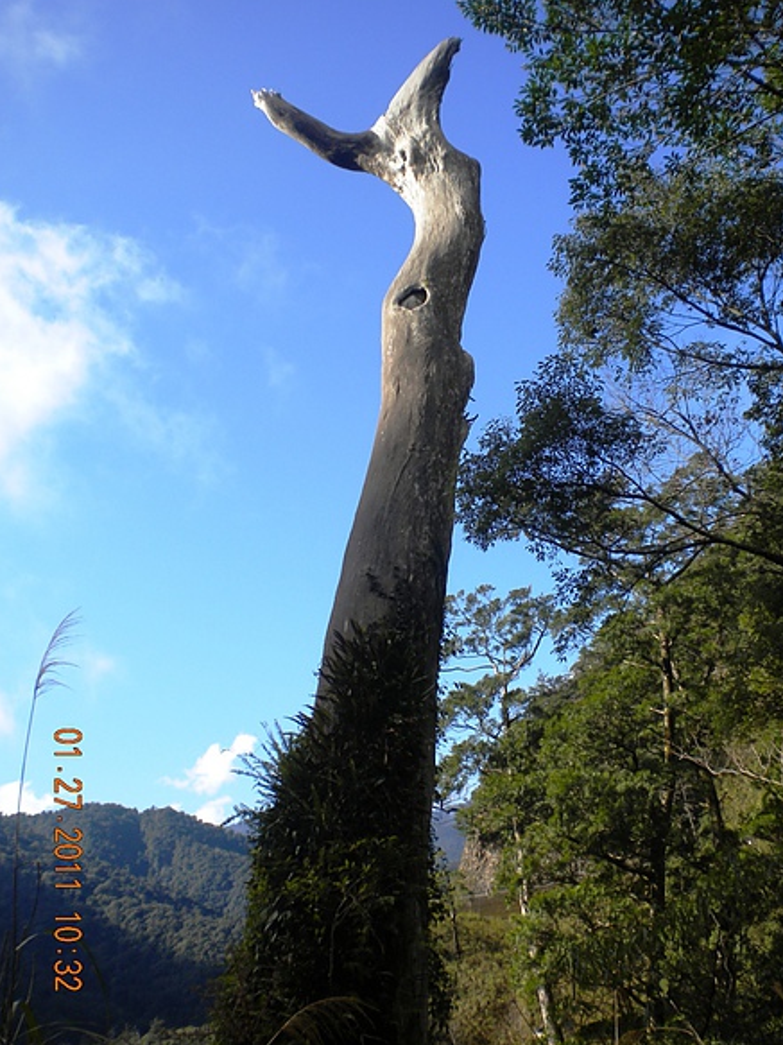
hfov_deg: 39.6
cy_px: 522
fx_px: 1086
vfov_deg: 51.4
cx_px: 387
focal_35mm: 36
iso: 80
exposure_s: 1/380
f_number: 4.6
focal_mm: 6.3
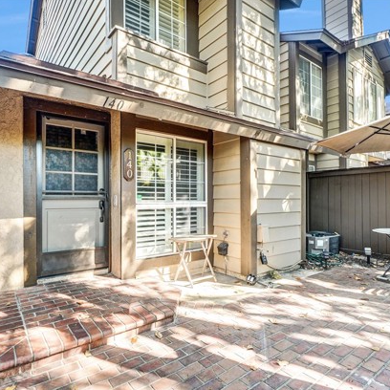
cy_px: 200
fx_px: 255
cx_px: 170
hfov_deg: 74.5
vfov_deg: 74.8
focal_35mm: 20
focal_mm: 10
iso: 400
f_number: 9
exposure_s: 1/20
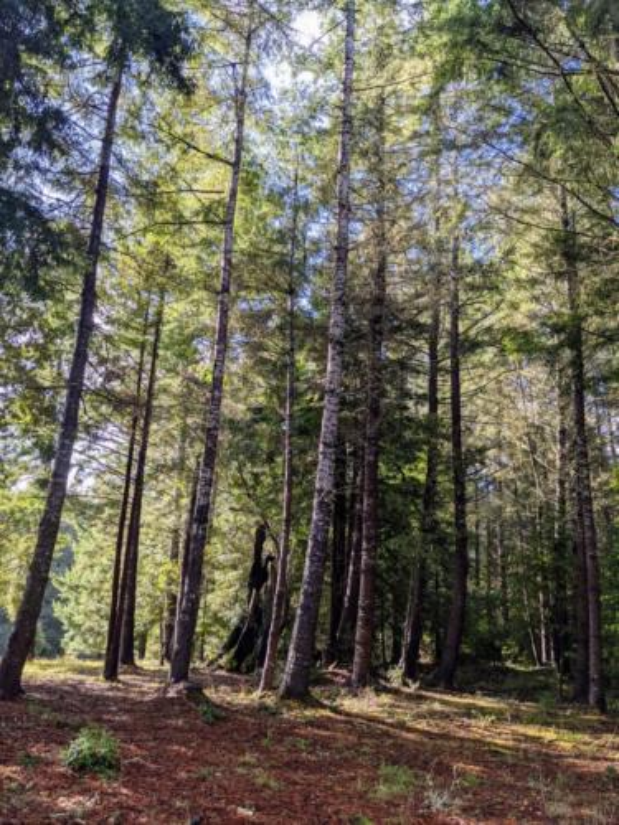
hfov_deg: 51.4
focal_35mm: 27
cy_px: 412
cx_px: 310
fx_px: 644
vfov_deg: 65.3
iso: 50
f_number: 1.73
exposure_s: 1/443
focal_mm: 4.38
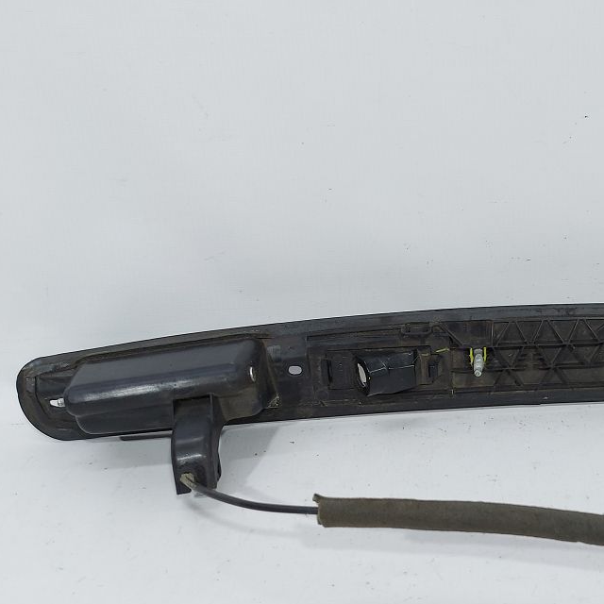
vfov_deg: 36.7
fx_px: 908
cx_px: 604
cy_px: 354
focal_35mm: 46
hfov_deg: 33.6
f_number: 1.8
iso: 40
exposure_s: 1/50
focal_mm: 5.23
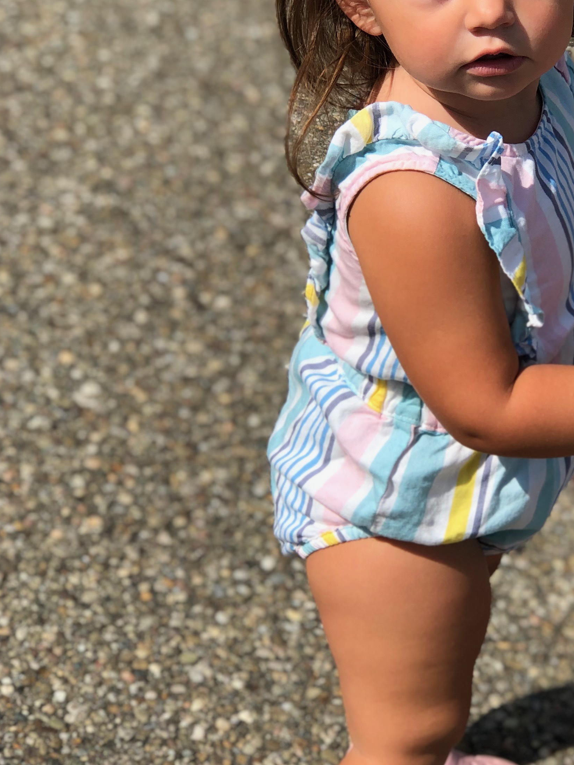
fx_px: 2321
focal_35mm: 105
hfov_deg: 14.0
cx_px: 487
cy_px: 335
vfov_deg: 18.7
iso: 20
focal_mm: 6.6
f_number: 2.8
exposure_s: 1/750
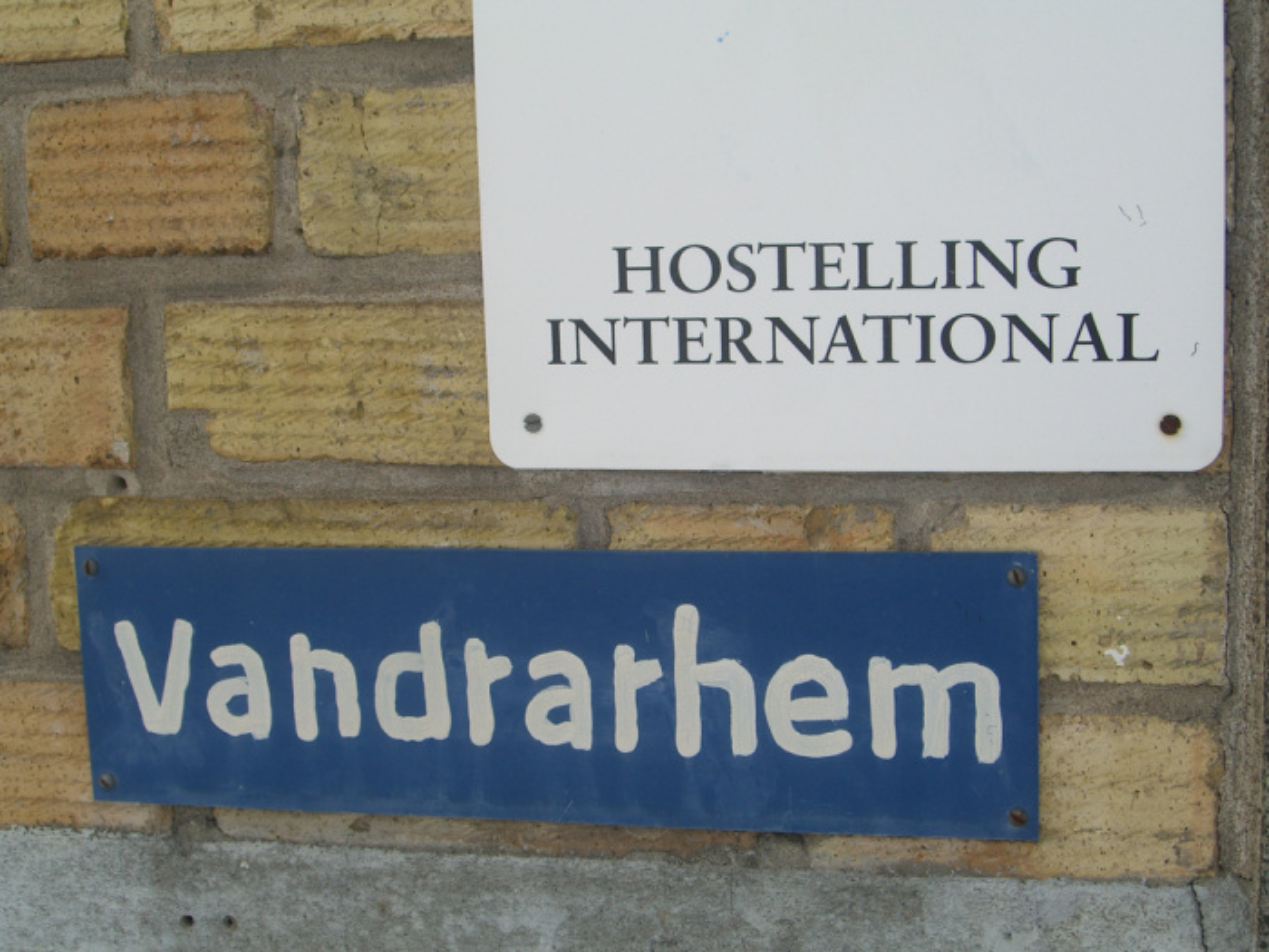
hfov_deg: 33.8
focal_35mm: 57
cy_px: 476
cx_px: 634
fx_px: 2090
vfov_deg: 25.7
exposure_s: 1/320
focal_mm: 11.8
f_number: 5
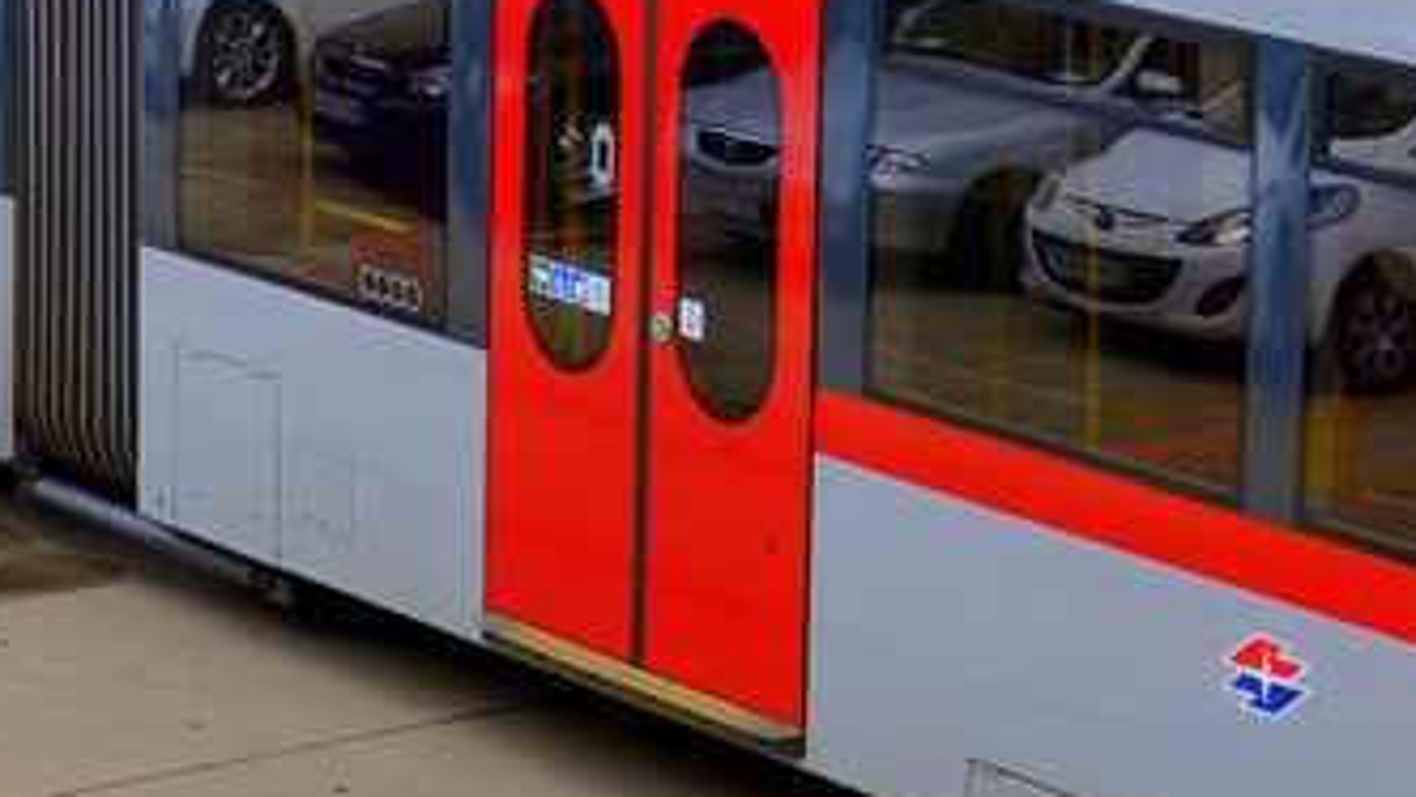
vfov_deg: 8.9
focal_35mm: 136
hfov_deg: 15.8
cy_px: -64
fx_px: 5108
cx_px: 793
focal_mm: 24
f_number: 6.3
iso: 100
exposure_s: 1/160
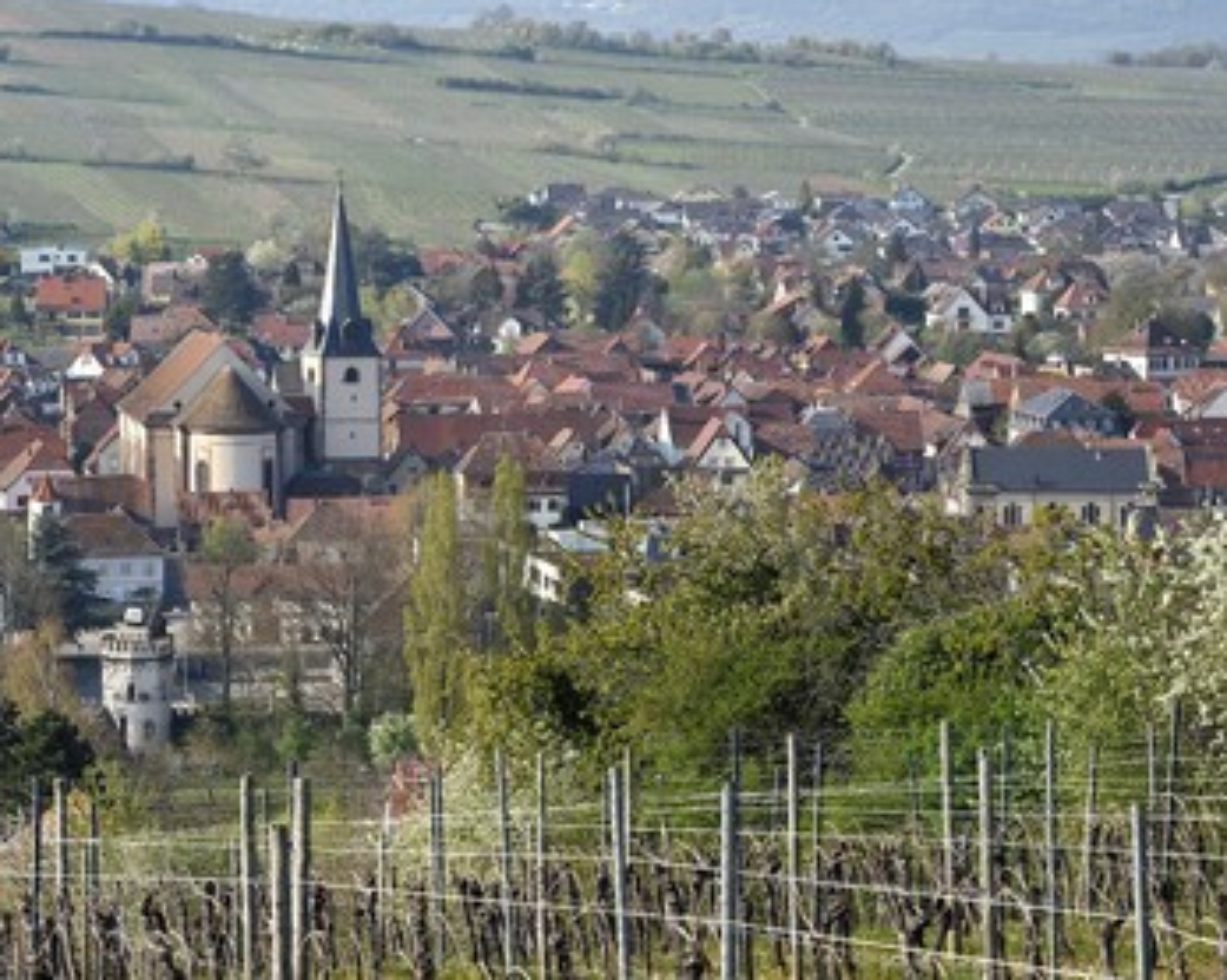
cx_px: 622
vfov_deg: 13.3
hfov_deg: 16.6
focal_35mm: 116
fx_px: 4209
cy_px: 488
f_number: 9
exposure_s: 1/320
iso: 200
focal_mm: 102
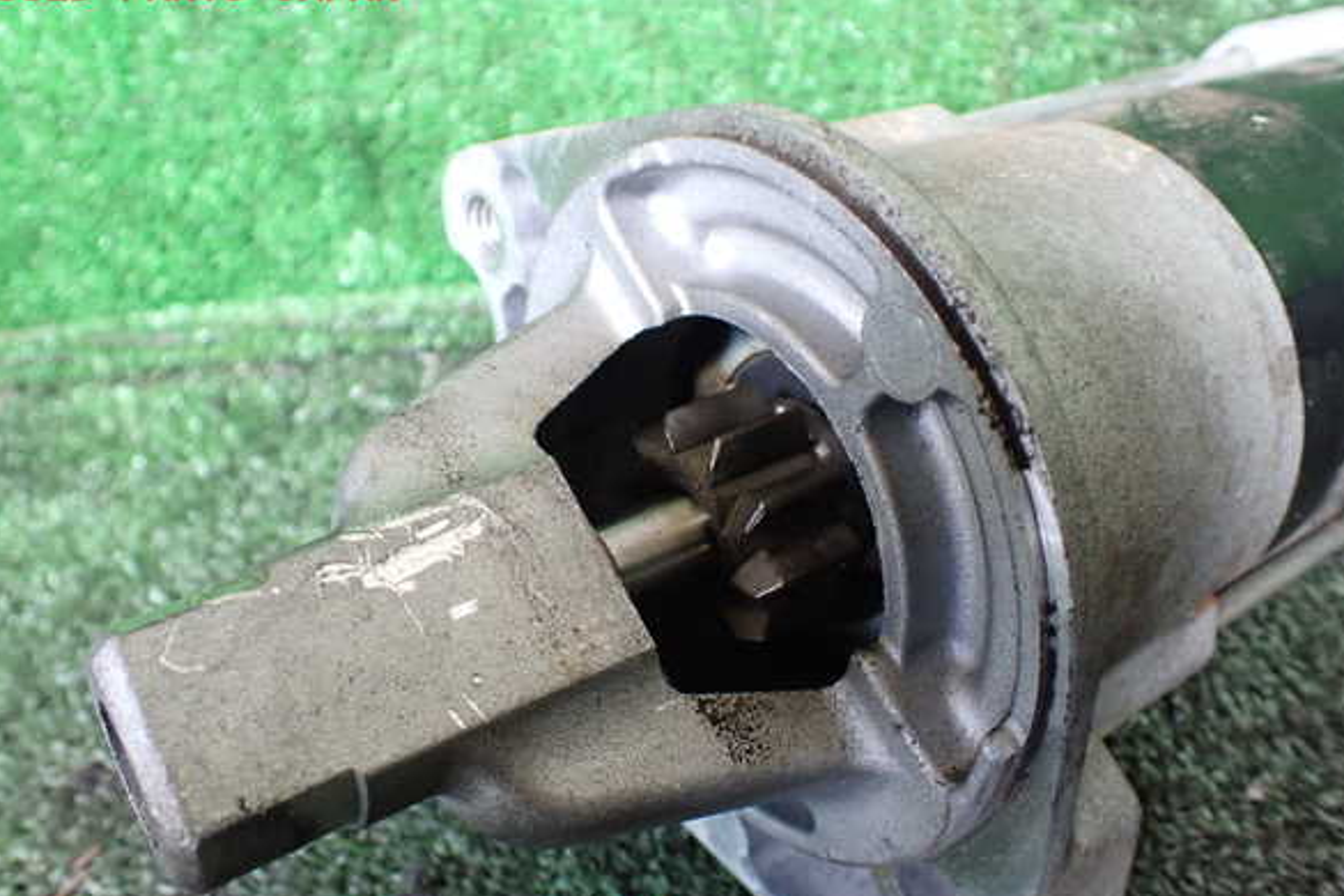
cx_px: 671
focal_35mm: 32
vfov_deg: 41.1
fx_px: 1195
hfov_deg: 58.7
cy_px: 473
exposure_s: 1/80
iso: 800
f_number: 2.3
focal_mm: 5.4
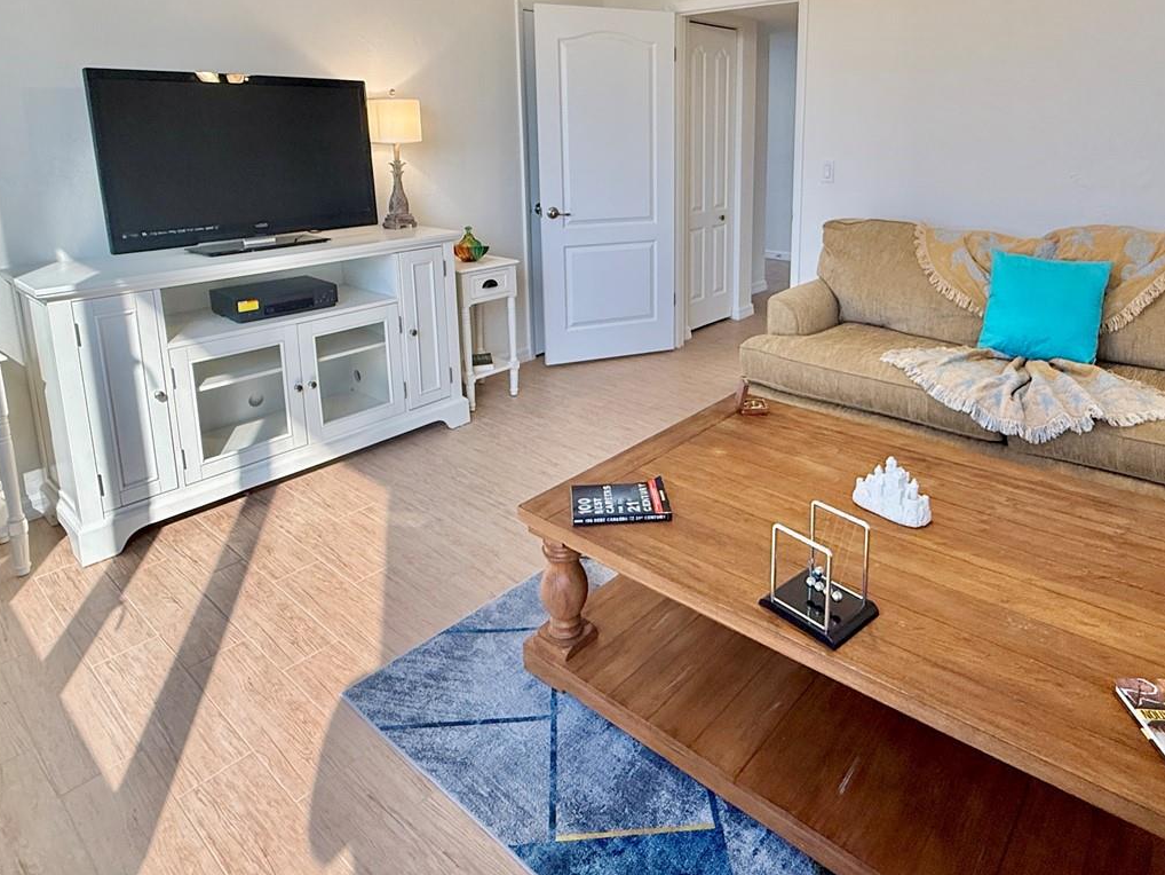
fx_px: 741
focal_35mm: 22
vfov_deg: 59.0
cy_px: 261
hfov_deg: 76.0
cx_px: 660
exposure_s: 1/120
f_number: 2.2
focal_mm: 2.22
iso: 160
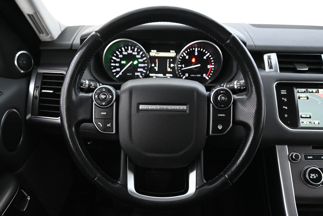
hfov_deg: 60.7
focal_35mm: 31
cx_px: 162
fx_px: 276
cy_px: 108
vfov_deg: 42.6
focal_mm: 20.5
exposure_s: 1/30
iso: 6400
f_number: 3.8
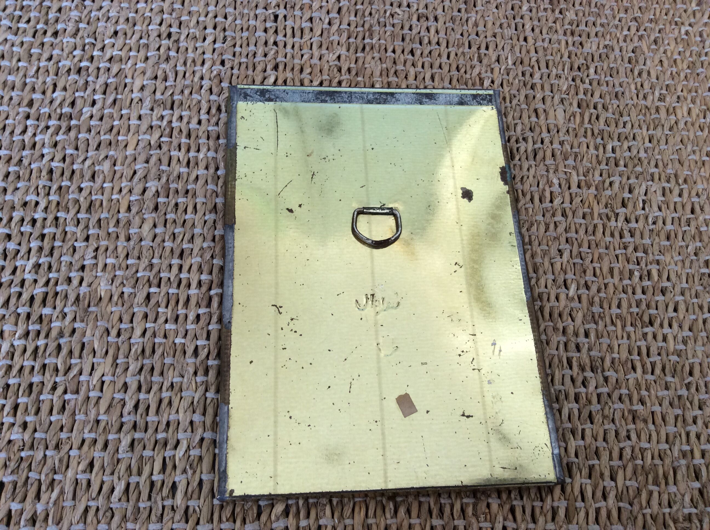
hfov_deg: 56.9
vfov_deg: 44.1
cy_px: 265
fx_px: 655
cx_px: 355
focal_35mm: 32
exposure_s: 1/25
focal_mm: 3.3
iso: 64
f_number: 2.4
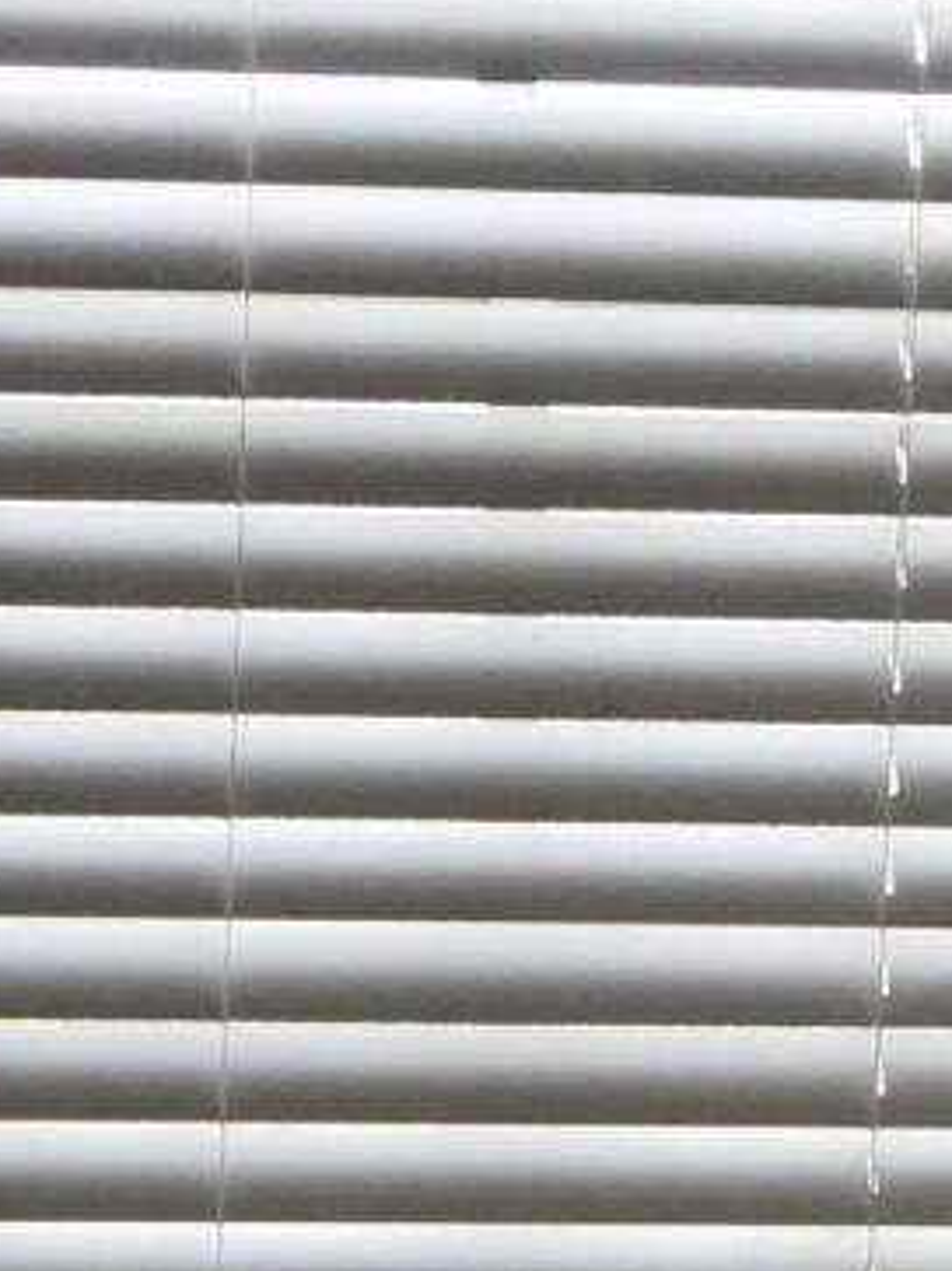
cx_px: -203
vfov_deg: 11.5
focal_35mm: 160
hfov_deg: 9.2
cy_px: 2244
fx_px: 5870
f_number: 2.2
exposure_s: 1/40
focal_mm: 4.15
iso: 32
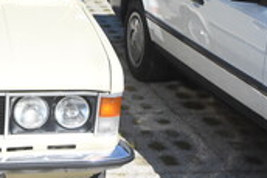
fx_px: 855
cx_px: -33
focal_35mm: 115
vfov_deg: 11.8
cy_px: 6
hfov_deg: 17.1
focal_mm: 31
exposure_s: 1/8000
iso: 1250
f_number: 4
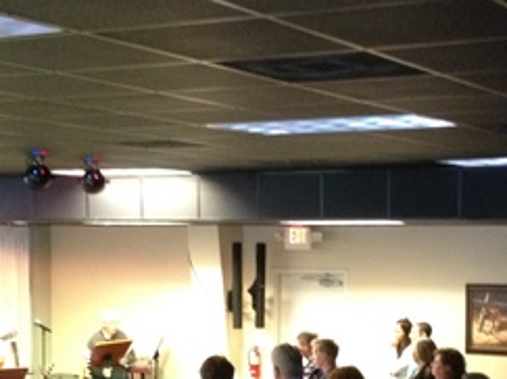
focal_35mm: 89
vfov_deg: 16.4
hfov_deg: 22.0
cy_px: 346
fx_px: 1303
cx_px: 320
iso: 400
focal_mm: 4.28
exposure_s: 1/15
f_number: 2.4
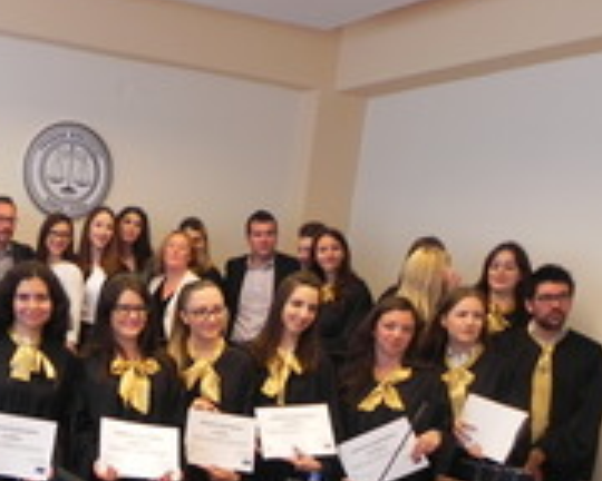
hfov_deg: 32.5
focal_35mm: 55
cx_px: 64
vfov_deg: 26.5
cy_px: 446
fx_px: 980
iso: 160
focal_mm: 4.6
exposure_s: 1/37.1
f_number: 2.8
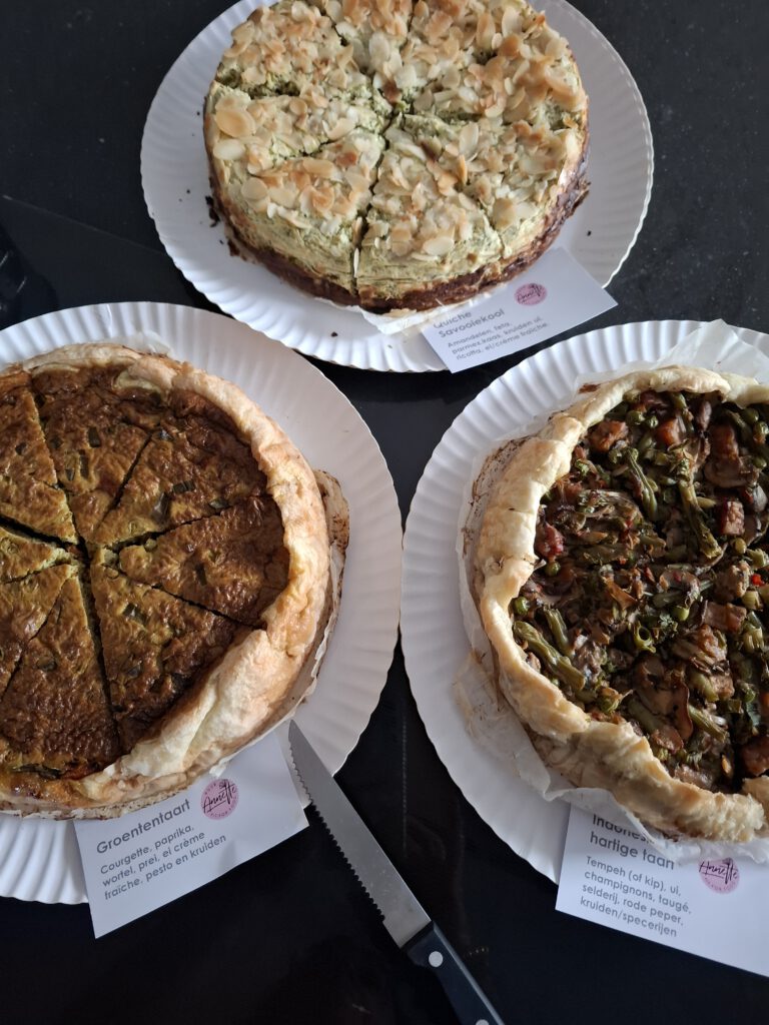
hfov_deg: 58.9
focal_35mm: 23
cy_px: 512
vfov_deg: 73.9
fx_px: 681
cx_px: 384
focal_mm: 5.54
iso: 400
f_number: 1.8
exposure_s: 1/33
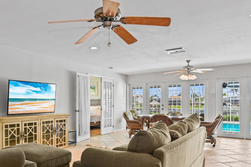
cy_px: 103
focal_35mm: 26
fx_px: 181
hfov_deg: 68.0
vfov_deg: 49.1
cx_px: 90
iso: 200
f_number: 8
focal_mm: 12
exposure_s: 1/5
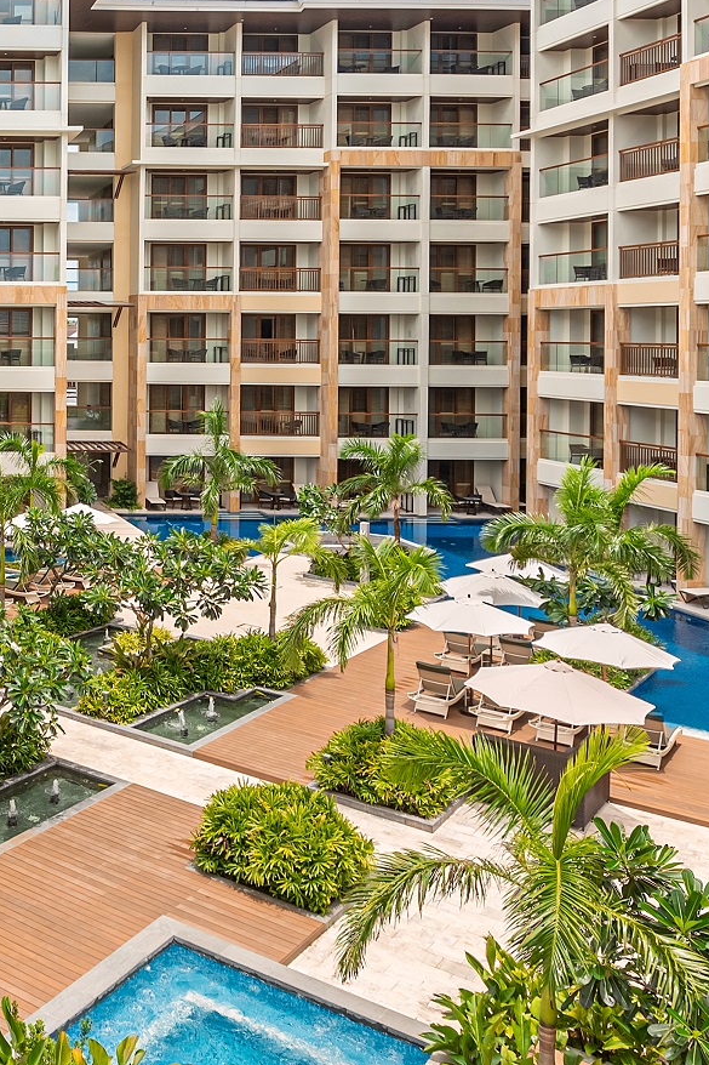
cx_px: -141
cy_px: 340
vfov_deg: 53.2
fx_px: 1034
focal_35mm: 35
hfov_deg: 31.7
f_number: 7.1
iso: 100
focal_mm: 12
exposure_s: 1/2000
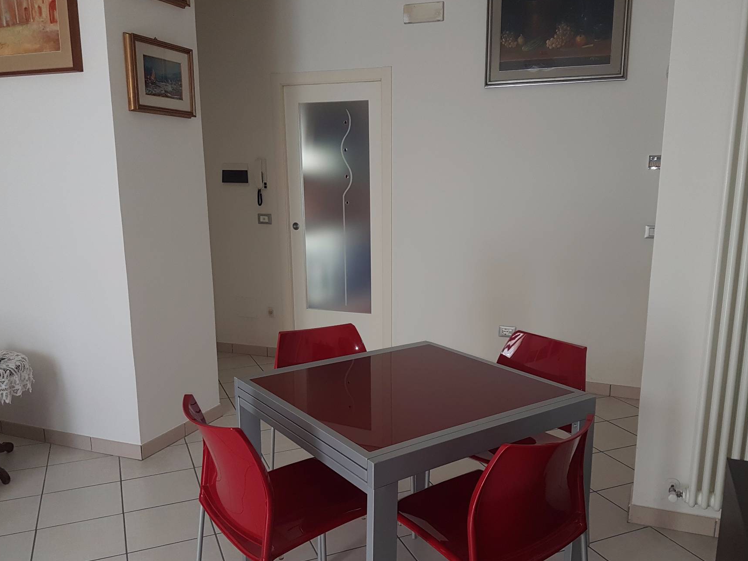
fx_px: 627
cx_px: 397
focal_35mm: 29
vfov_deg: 48.2
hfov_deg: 61.6
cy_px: 301
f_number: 1.7
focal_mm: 4.2
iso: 100
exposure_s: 1/50
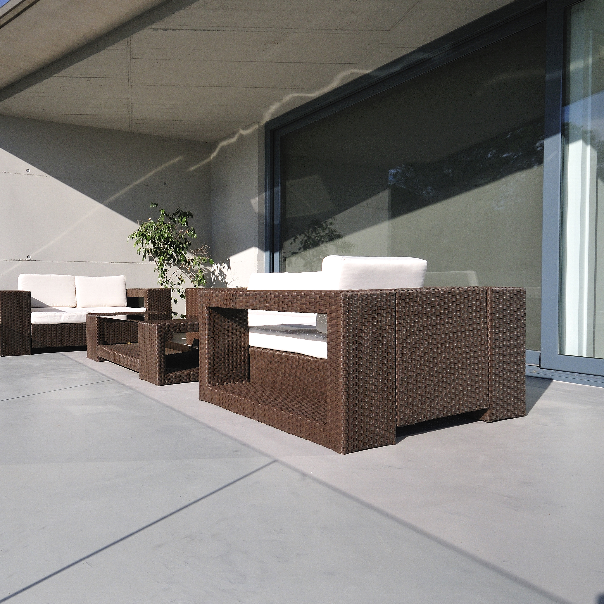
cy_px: 295
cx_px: 157
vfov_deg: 61.6
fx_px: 507
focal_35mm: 26
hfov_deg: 58.6
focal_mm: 13
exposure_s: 1/800
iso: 400
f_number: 8
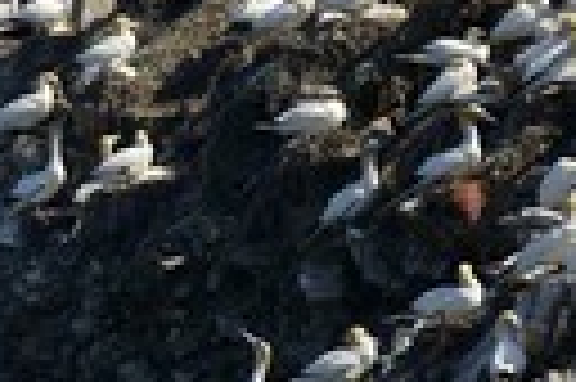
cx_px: 356
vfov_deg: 2.1
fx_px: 10467
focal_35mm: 655
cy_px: -67
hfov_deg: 3.2
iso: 400
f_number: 9
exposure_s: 1/1600
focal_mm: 200
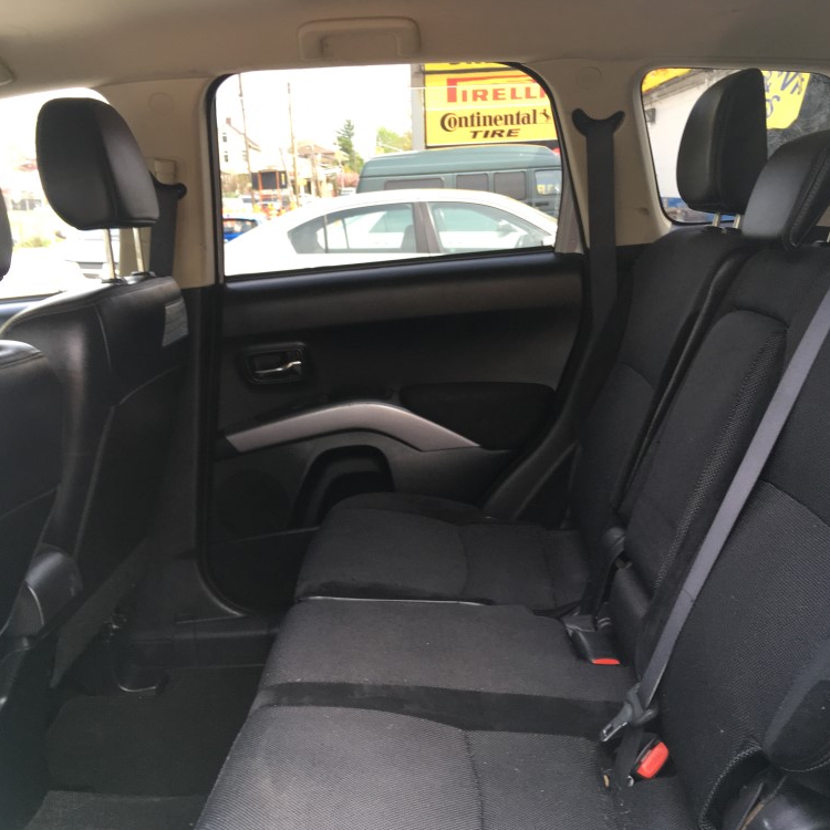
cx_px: 403
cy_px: 421
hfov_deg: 47.2
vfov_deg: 47.2
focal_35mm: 35
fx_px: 949
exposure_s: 1/120
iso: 40
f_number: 2.2
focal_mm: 4.15
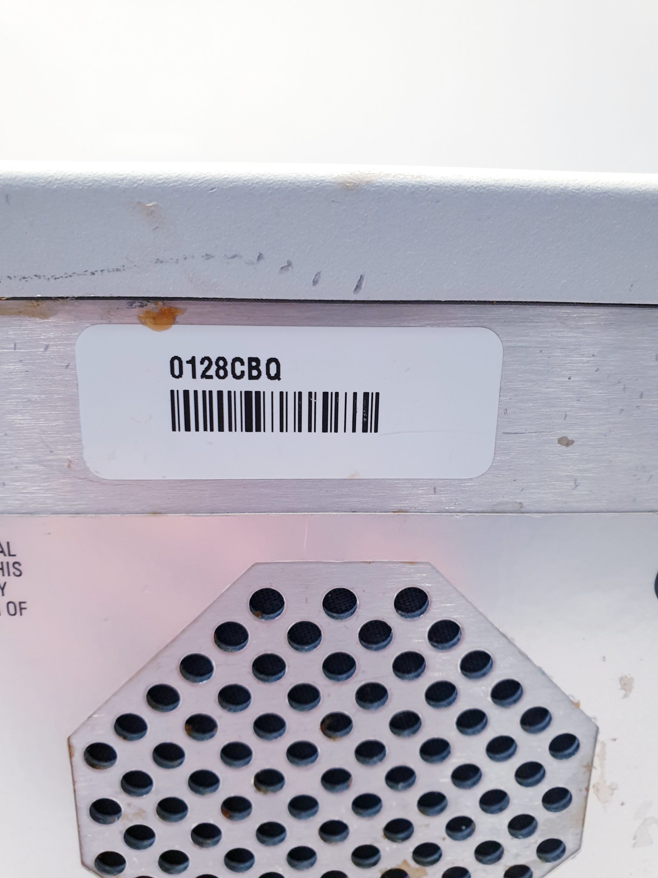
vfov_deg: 67.3
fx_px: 659
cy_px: 439
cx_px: 329
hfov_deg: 53.1
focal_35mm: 26
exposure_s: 1/50
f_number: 2.4
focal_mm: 4.3
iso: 160
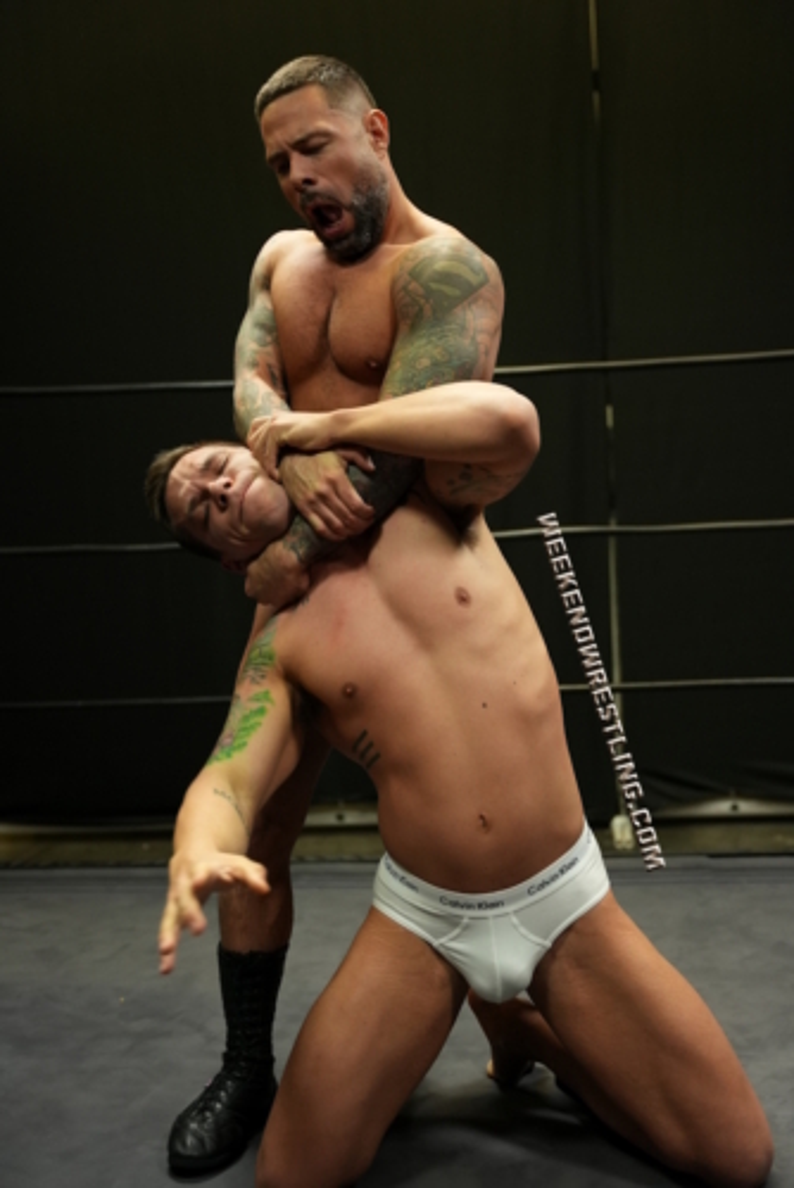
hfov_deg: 30.2
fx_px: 1473
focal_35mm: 45
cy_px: 594
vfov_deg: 43.9
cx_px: 397
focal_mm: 44.6
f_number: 2.8
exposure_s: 1/125
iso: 3200
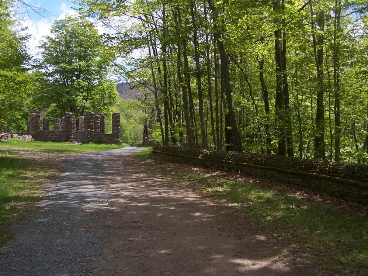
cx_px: 184
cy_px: 135
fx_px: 415
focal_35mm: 39
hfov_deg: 47.9
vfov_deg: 36.8
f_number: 2.8
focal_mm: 6.3
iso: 80
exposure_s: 1/800
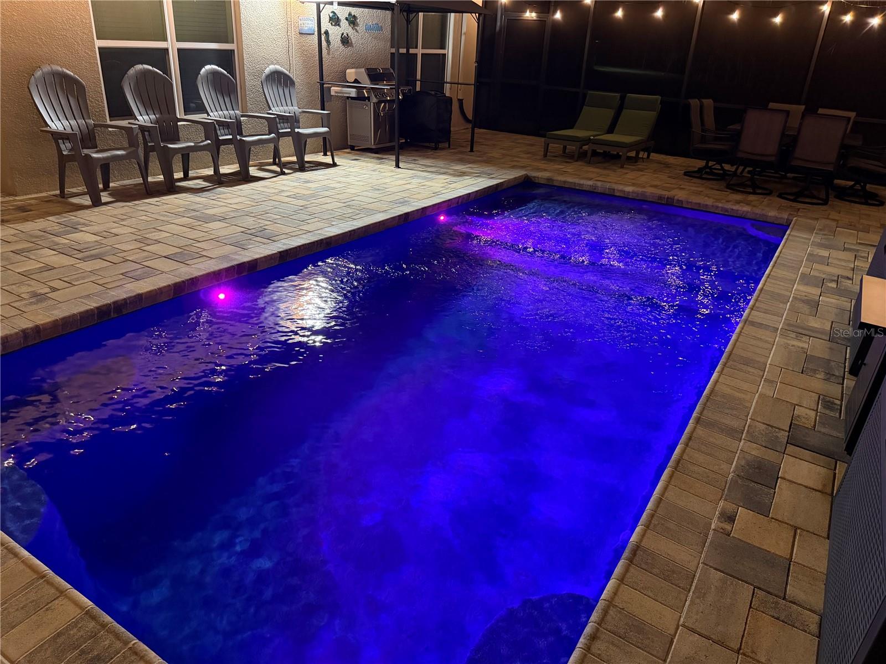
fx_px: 614
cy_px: 332
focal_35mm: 24
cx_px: 443
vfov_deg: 56.8
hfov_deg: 71.6
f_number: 1.78
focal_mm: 6.76
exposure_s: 1/30
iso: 800
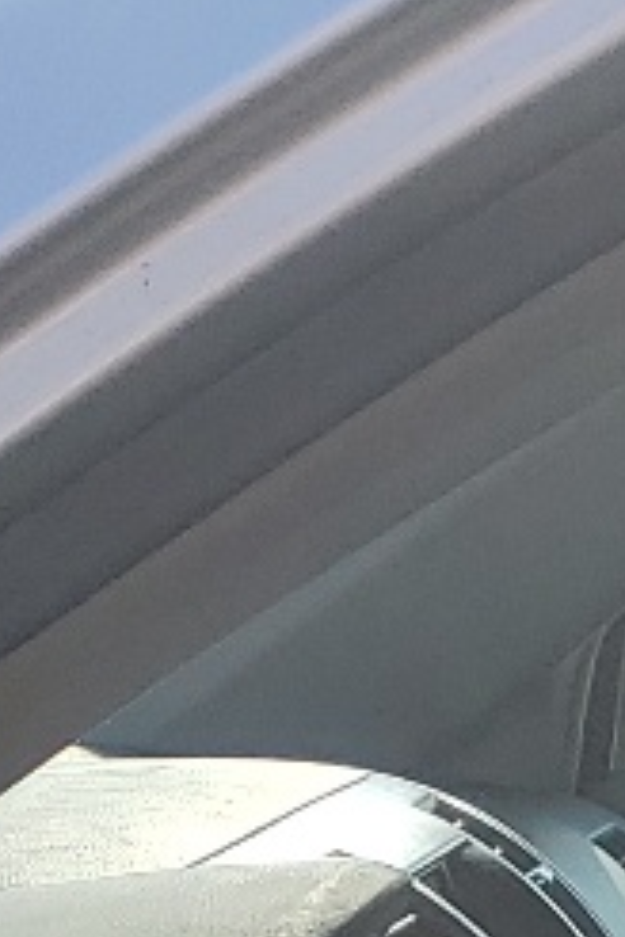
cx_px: 1284
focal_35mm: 176
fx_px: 4583
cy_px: 2034
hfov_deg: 7.5
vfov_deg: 10.5
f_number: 1.5
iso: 50
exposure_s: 1/2000
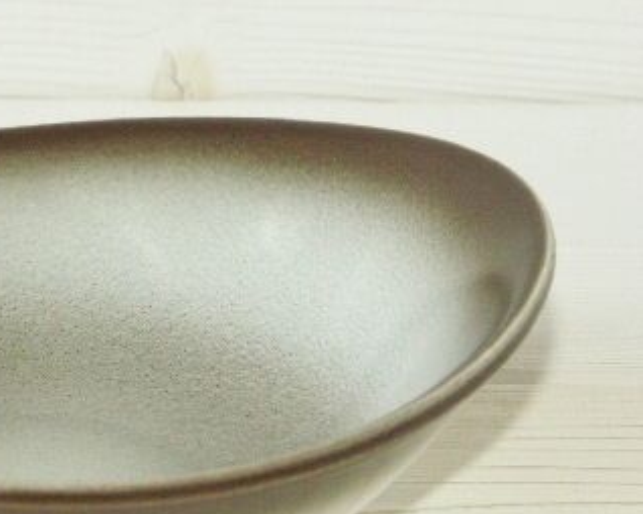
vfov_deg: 8.6
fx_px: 3404
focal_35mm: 179
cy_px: 239
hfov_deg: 10.7
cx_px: 71
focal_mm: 22.54
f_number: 5.6
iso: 200
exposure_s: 1/80
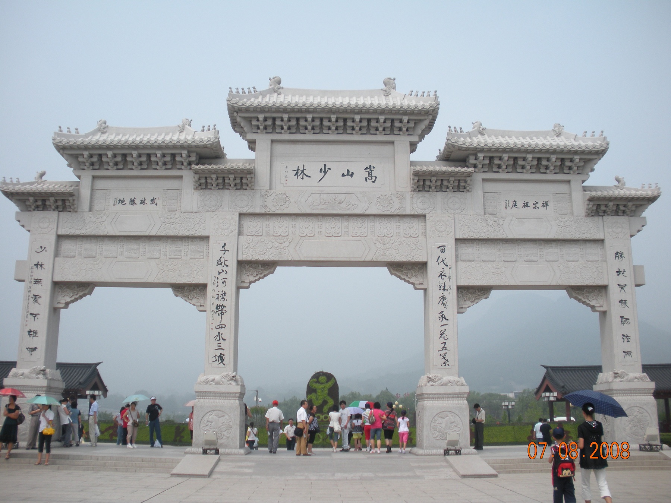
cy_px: 252
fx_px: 698
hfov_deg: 51.4
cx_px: 336
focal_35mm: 36
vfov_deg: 39.7
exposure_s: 1/958
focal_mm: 6.3
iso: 64
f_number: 3.5
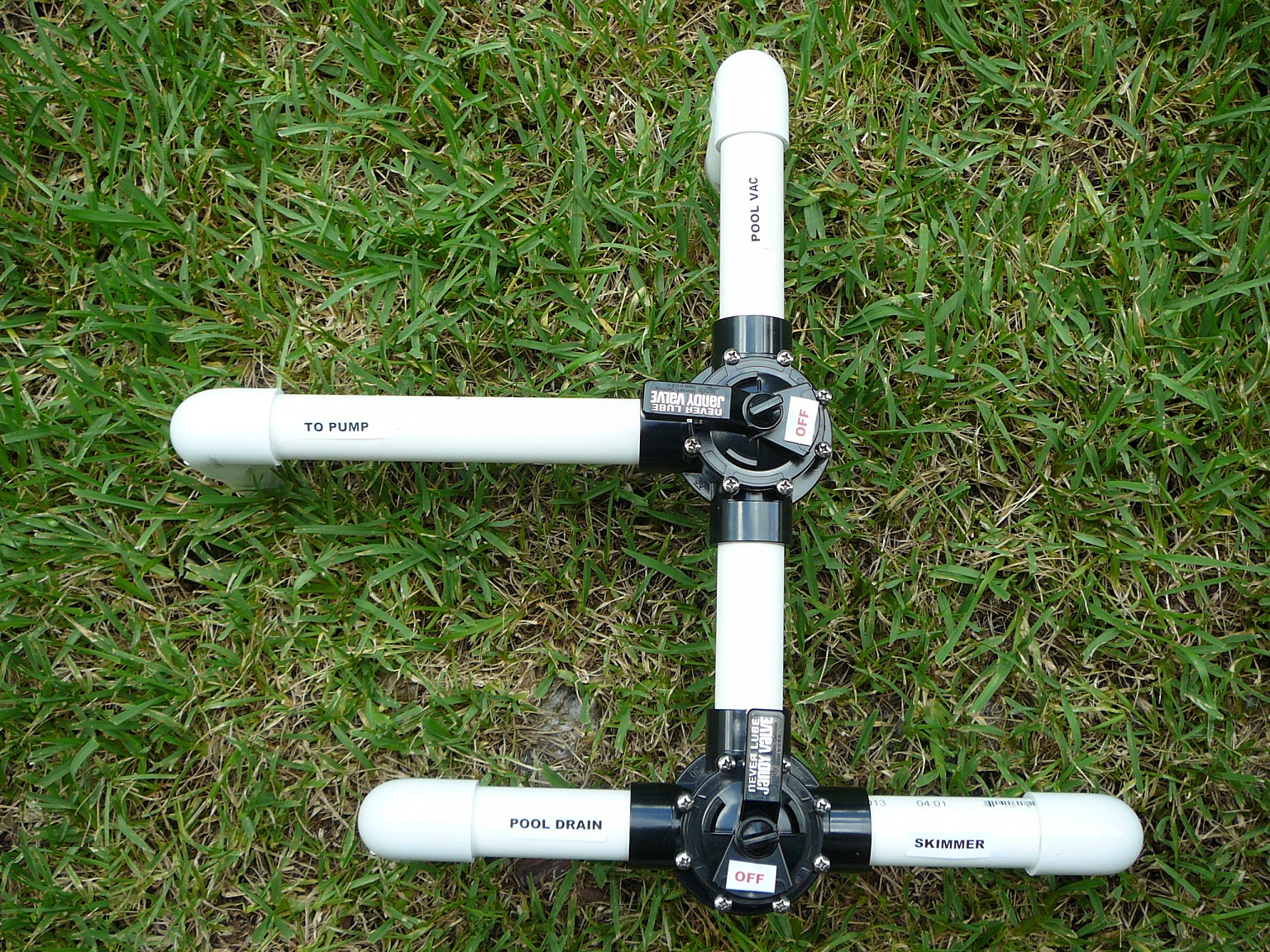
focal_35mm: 35
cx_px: 635
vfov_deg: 40.7
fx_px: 1284
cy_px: 476
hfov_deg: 52.6
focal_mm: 5.2
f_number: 2.8
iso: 80
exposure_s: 1/160
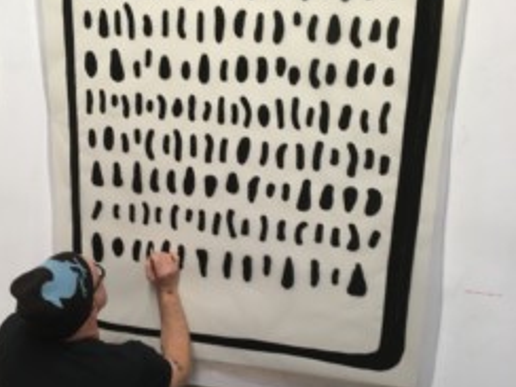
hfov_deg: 44.8
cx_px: 238
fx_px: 626
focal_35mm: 42
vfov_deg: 34.3
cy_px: 194
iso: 80
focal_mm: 4.15
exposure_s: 1/33
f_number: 2.2
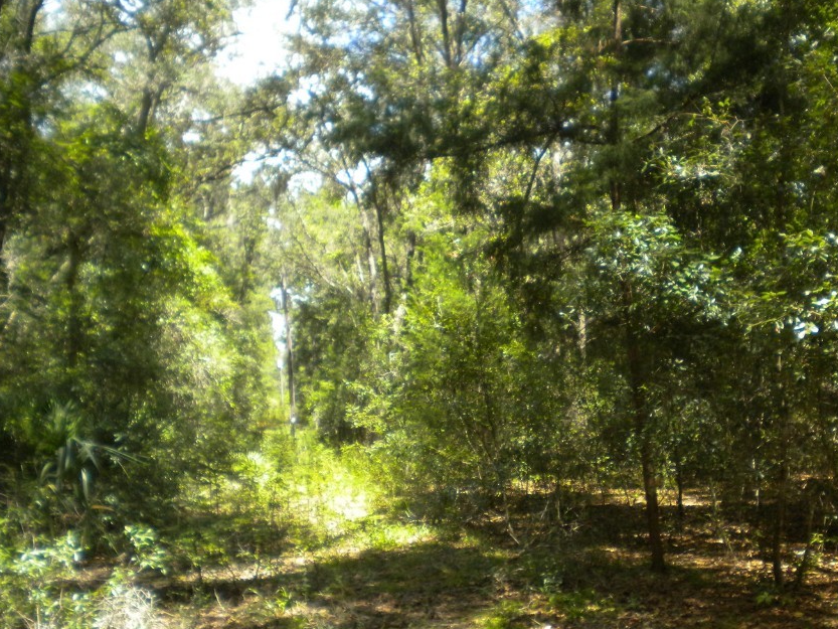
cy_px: 372
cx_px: 479
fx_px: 1041
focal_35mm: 43
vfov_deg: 33.5
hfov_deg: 43.7
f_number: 3.1
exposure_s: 1/483
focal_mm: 6.3
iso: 223
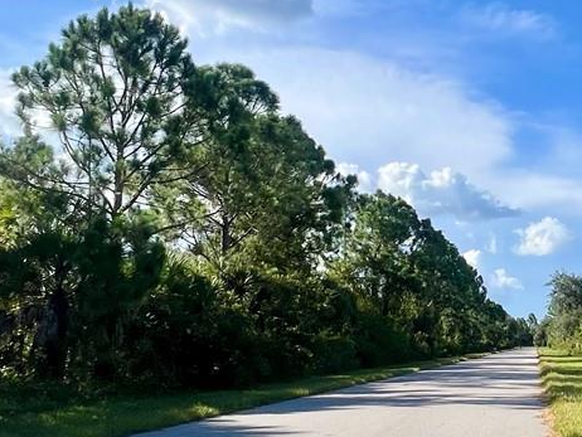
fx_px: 757
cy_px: 204
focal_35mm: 45
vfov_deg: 32.2
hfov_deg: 38.6
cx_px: 542
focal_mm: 1.57
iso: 32
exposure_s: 1/1783
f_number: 1.8
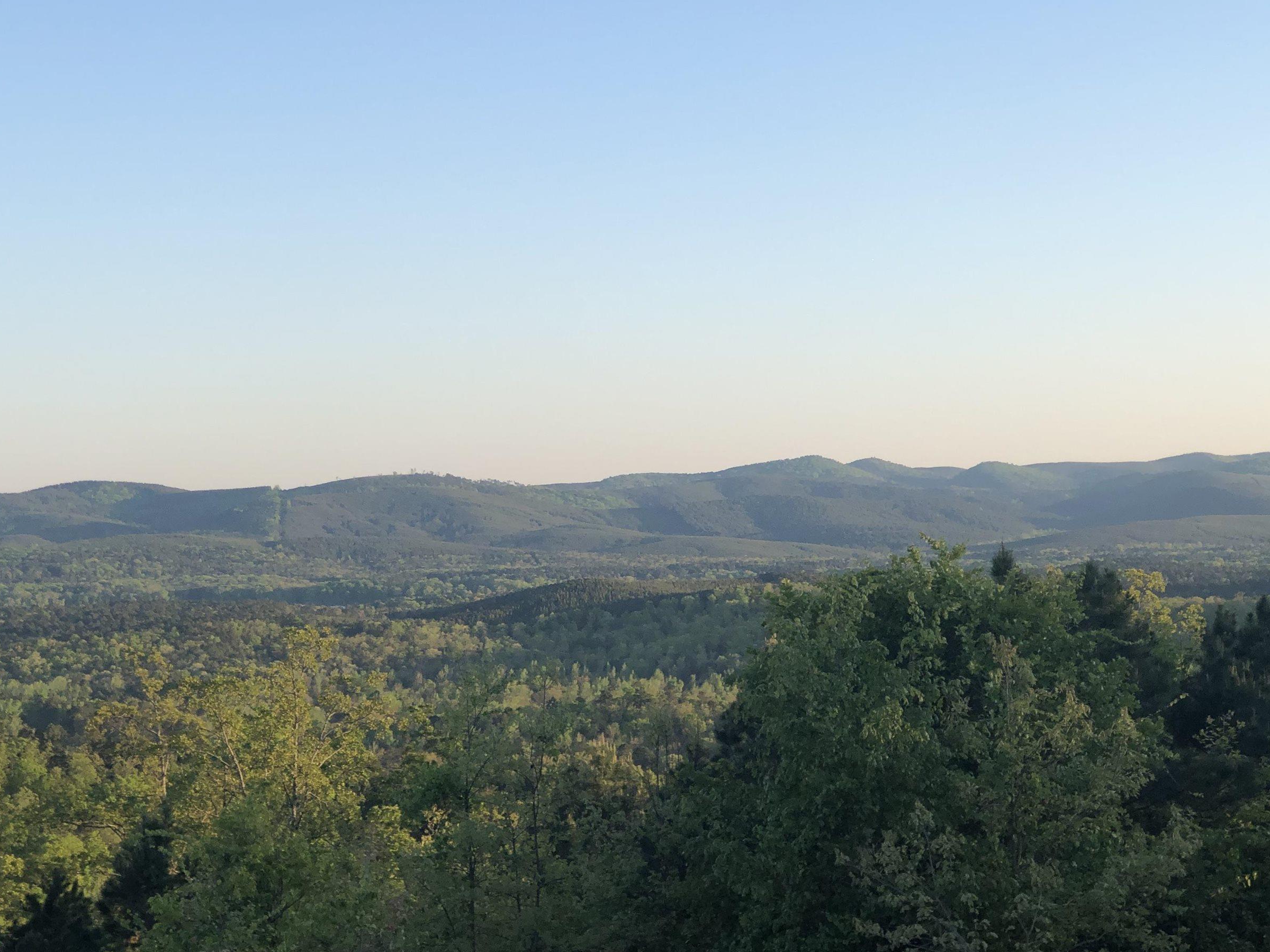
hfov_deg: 26.7
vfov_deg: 20.2
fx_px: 2678
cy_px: 436
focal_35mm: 73
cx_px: 561
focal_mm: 6.6
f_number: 2.8
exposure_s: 1/306
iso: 20
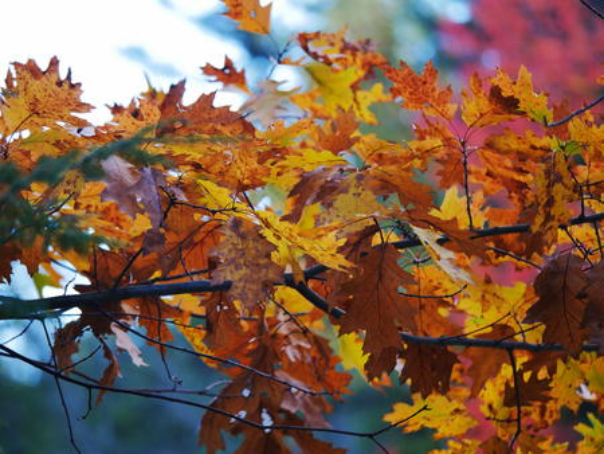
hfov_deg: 7.3
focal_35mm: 272
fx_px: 4749
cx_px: 302
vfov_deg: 5.5
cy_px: 227
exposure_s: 1/320
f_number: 4.4
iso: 400
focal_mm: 136
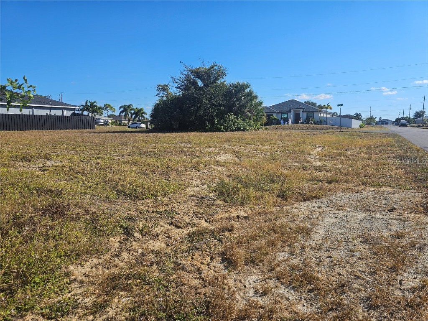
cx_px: 214
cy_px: 160
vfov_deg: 58.9
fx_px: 284
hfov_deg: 73.9
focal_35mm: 23
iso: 10
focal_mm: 6.3
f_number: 1.7
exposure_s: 1/944
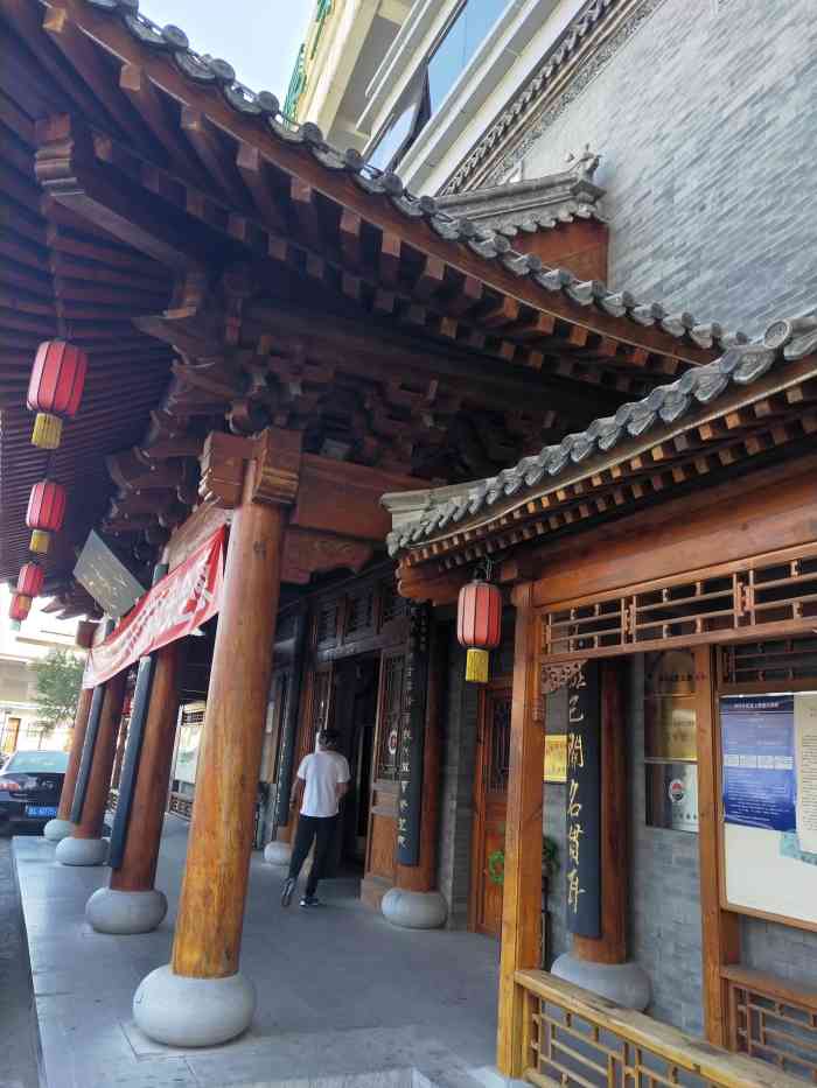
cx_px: 408
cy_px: 544
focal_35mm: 23
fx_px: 724
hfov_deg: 58.9
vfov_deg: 73.9
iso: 110
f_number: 1.7
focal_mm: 3.97
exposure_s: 1/50
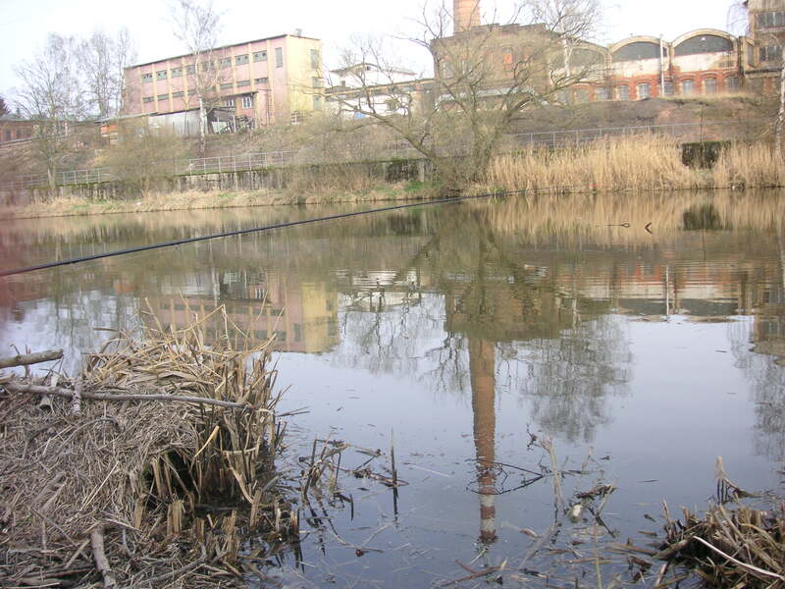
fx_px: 839
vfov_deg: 38.7
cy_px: 294
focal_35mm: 37
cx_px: 392
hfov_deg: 50.1
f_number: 2.8
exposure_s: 1/250
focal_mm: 6.1
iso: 50
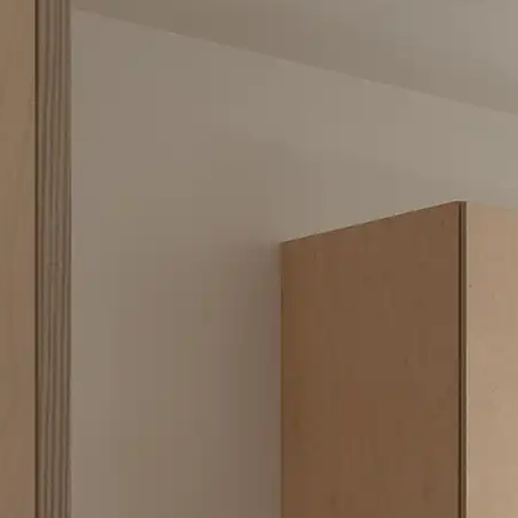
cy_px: 611
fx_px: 2203
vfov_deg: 13.1
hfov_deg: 12.6
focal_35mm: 130
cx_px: 818
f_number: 13
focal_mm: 30.5
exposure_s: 1/50
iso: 250
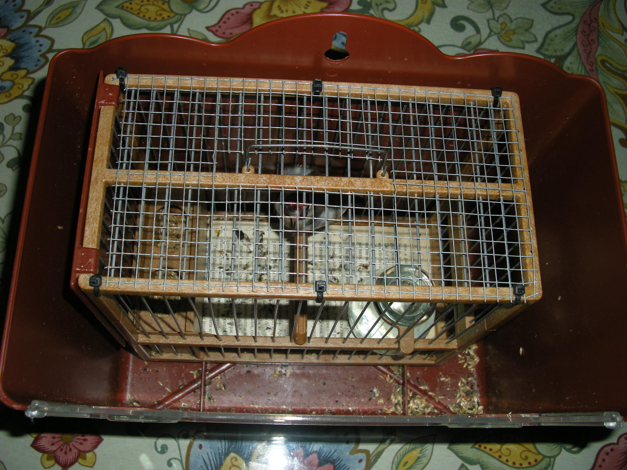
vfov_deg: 38.7
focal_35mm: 37
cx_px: 314
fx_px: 670
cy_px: 235
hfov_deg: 50.1
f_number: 8
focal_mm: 7.9
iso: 64
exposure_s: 1/60
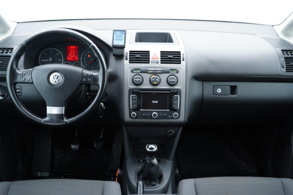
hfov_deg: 53.1
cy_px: 98
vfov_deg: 36.9
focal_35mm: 36
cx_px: 146
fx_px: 293
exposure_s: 1/40
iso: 320
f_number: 2.8
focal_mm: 24
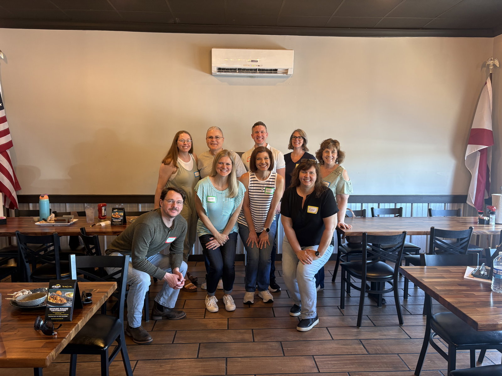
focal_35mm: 26
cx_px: 251
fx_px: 377
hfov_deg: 67.3
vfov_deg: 53.1
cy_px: 188
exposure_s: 1/60
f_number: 1.6
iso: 125
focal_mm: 5.96
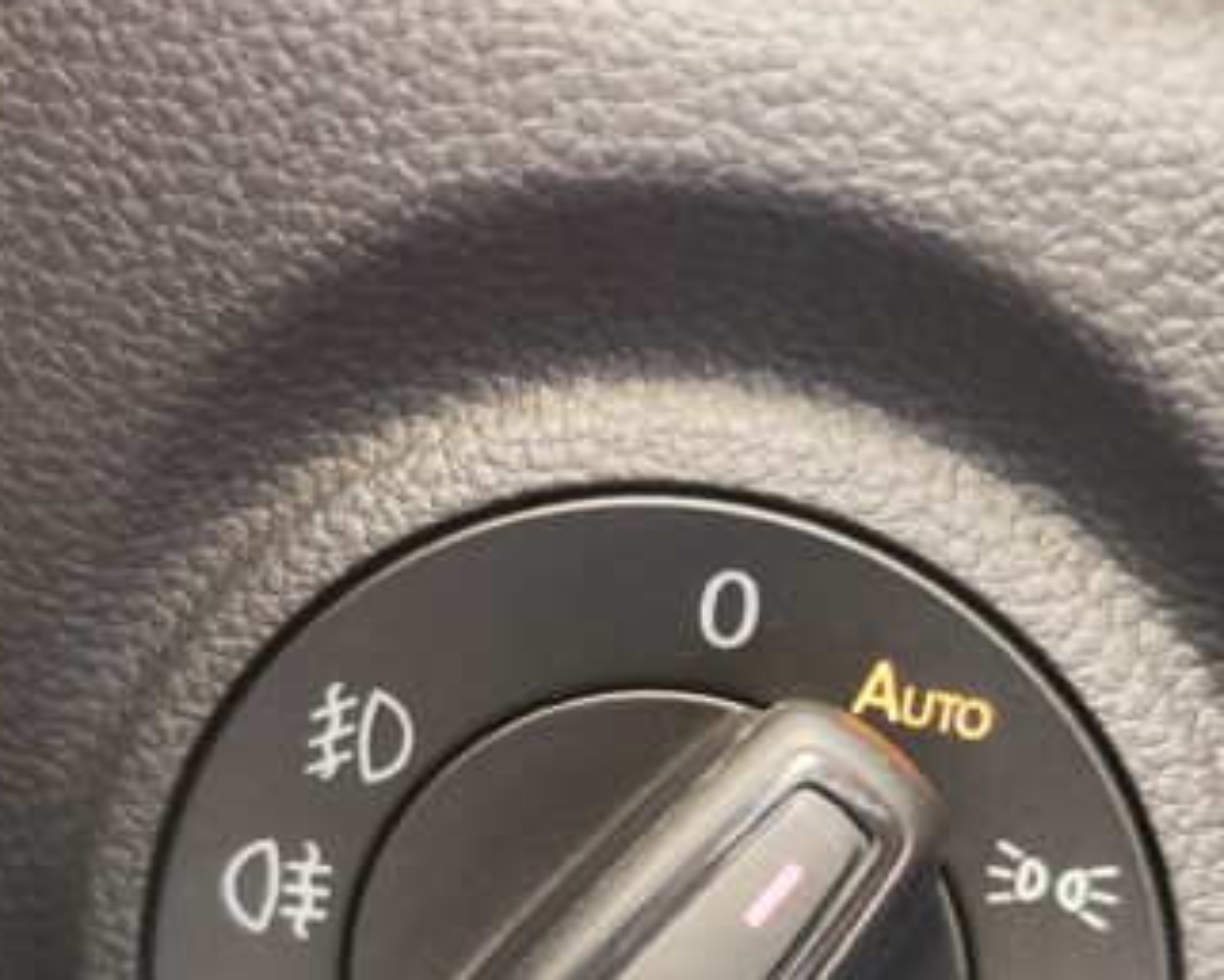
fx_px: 2029
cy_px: 850
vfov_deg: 26.4
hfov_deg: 33.6
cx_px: 614
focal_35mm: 56
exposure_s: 1/33.3
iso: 907
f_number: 1.69
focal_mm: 7.01
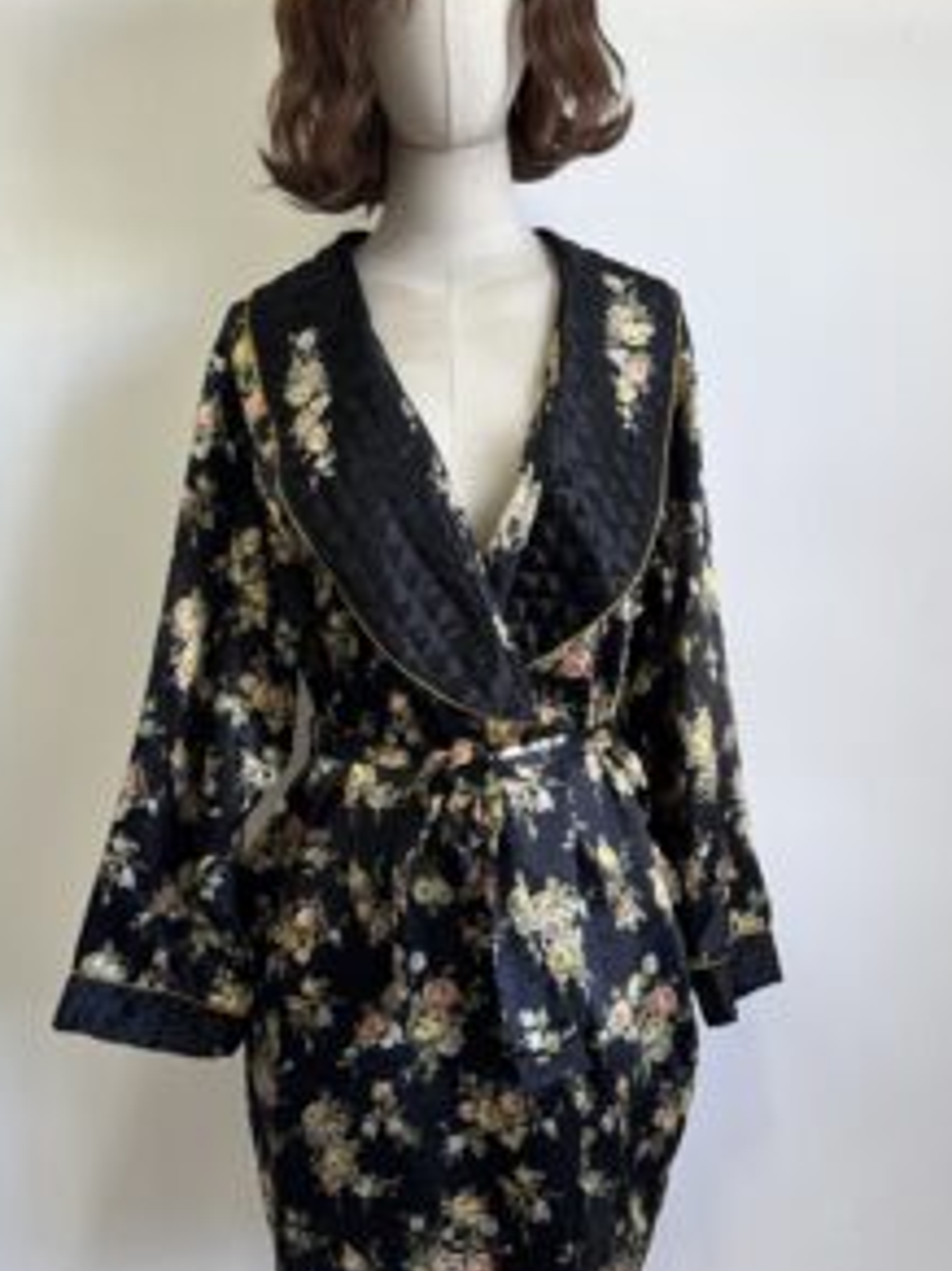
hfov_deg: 42.9
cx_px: 432
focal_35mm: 33
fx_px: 1211
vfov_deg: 55.3
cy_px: 603
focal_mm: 6.76
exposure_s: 1/60
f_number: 1.78
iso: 125
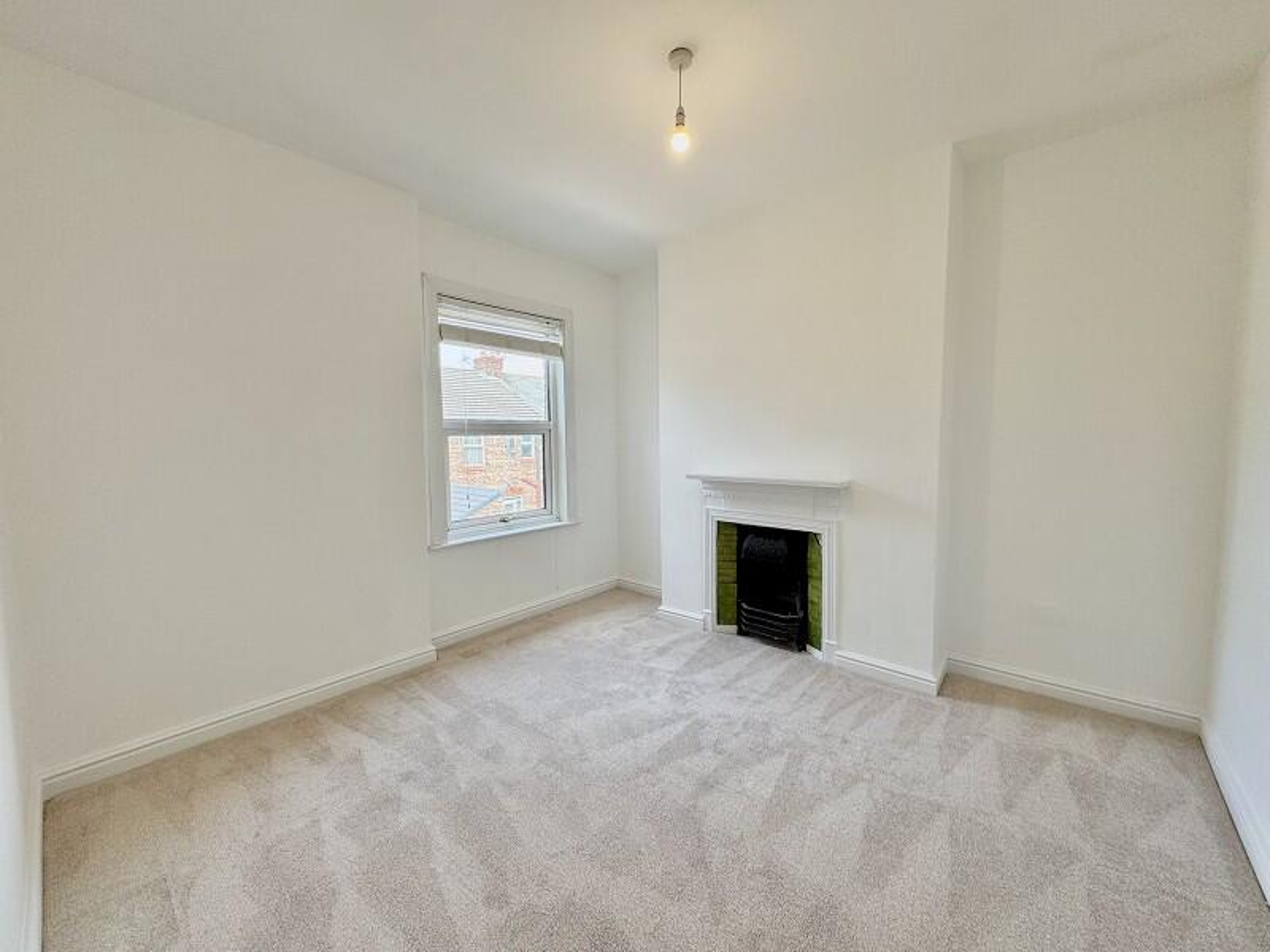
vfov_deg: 85.7
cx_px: 635
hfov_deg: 102.1
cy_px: 476
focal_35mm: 14
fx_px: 514
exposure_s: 1/99
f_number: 2.2
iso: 64
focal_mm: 2.22
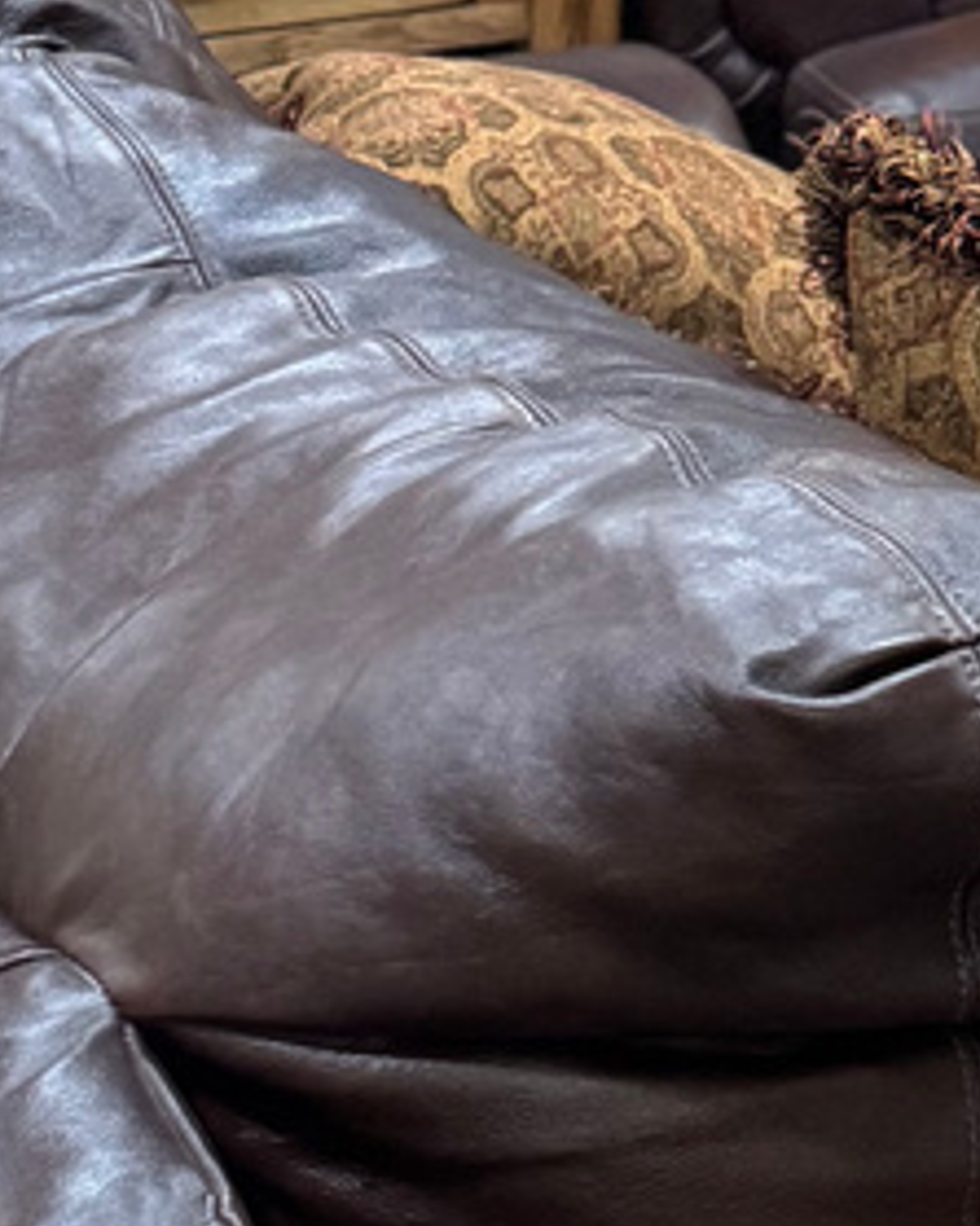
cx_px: 2087
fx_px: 4679
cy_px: -967
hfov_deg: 10.7
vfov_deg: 13.4
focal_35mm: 129
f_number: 1.78
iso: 400
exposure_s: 1/60
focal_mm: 6.76
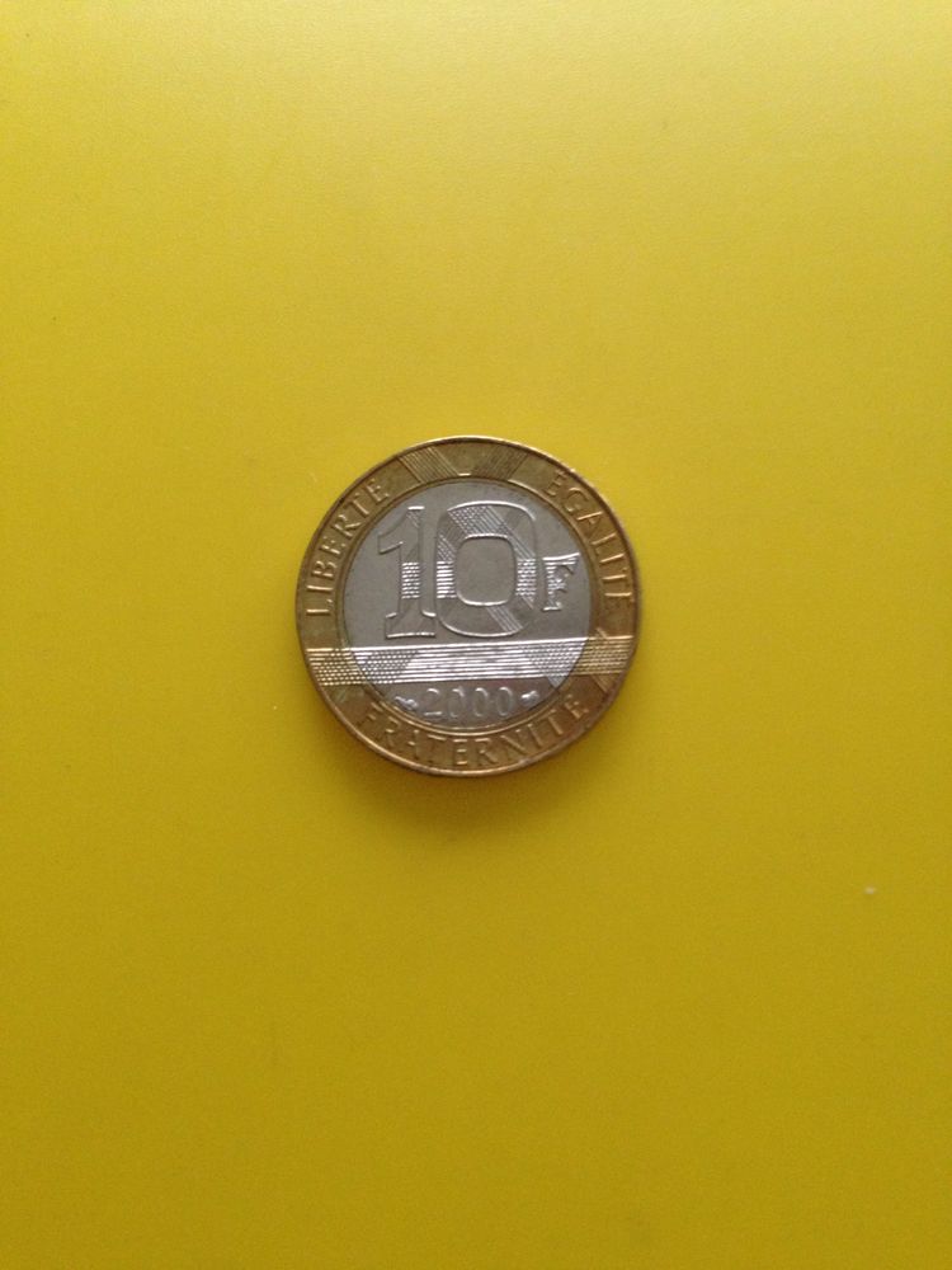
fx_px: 1210
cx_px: 476
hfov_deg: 42.9
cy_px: 635
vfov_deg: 55.4
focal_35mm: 33
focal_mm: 4.12
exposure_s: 1/20
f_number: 2.4
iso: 250
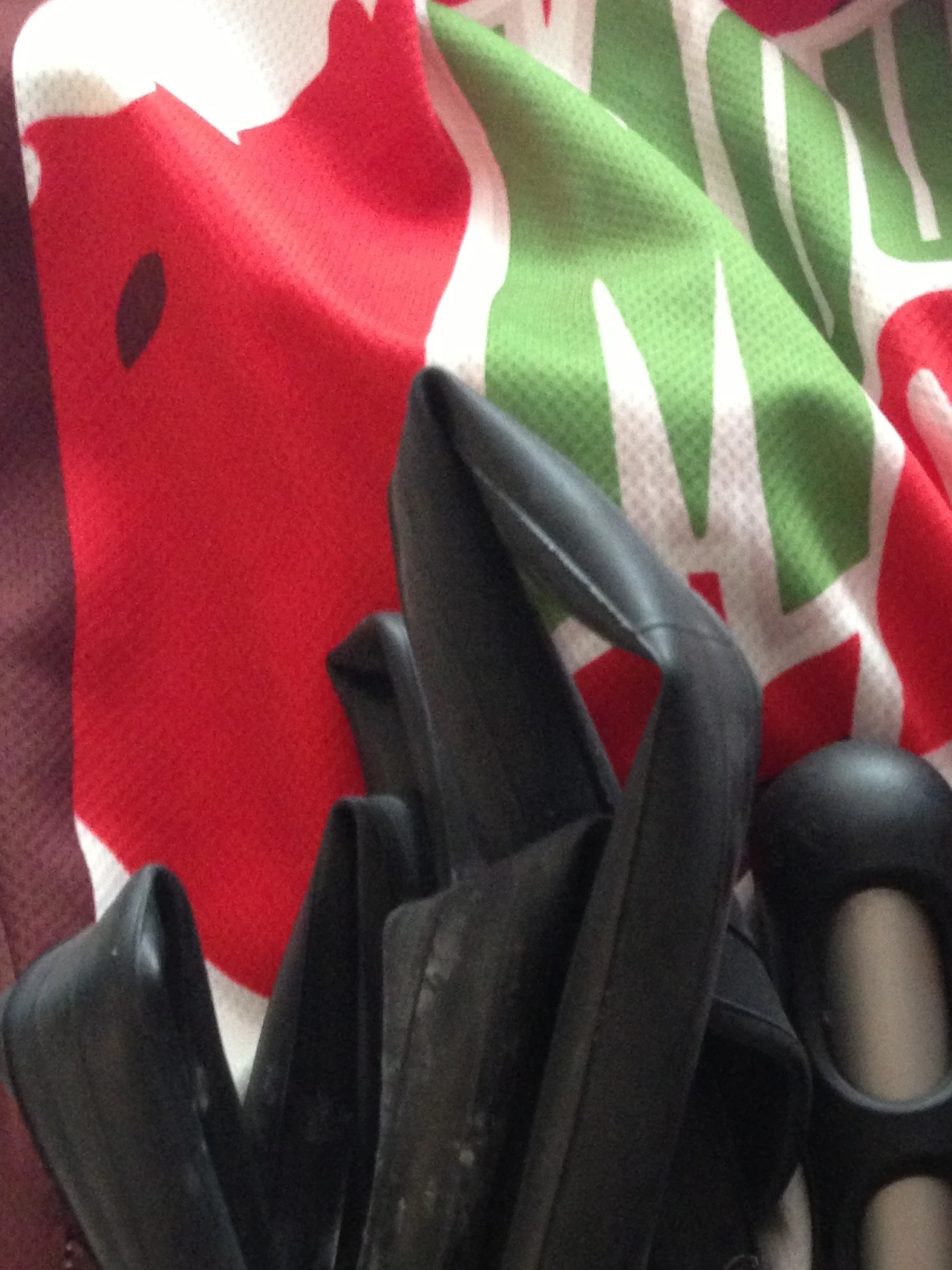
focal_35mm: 63
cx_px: 858
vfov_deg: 30.0
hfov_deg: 22.7
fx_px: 2311
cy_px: 1013
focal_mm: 4.13
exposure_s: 1/15
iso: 400
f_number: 2.4
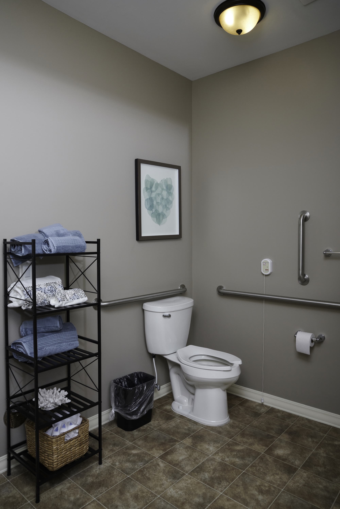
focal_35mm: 24
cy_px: 254
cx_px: 170
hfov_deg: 53.1
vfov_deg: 73.7
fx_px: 340
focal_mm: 24
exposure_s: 1/125
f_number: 13
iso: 500
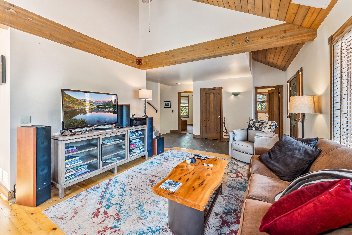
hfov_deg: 104.2
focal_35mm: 14
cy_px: 118
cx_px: 176
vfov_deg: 81.3
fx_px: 137
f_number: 7.1
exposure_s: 1/20
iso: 640
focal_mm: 14
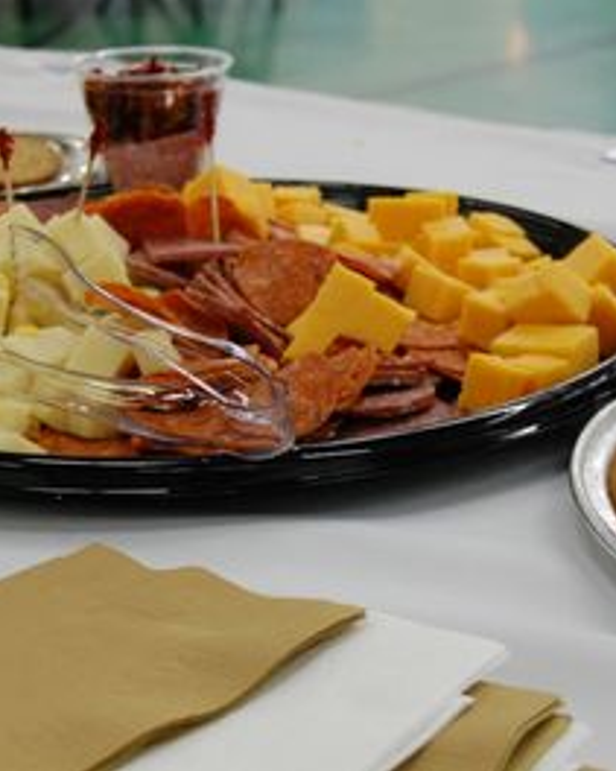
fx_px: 1847
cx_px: 388
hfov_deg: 18.9
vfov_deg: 23.6
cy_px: 386
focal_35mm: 81
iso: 1600
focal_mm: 38
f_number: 6.3
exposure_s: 1/30
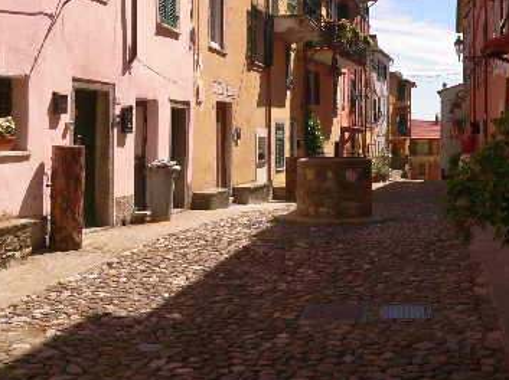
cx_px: 286
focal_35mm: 49
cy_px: 140
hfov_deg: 38.9
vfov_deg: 29.5
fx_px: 720
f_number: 5.6
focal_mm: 6
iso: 200
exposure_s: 1/1000
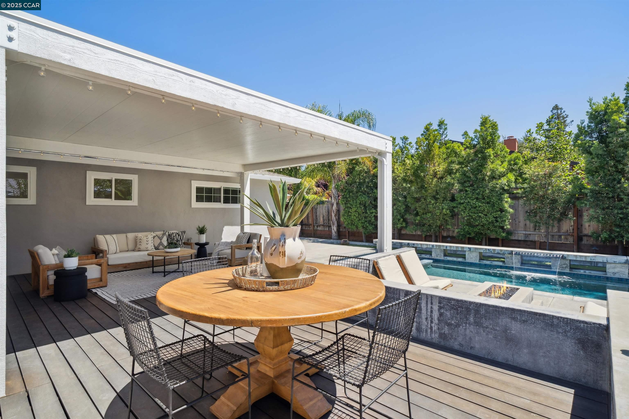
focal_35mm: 17
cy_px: 210
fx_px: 297
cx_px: 314
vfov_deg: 70.4
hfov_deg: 93.3
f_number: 8
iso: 100
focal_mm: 17
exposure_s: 1/200
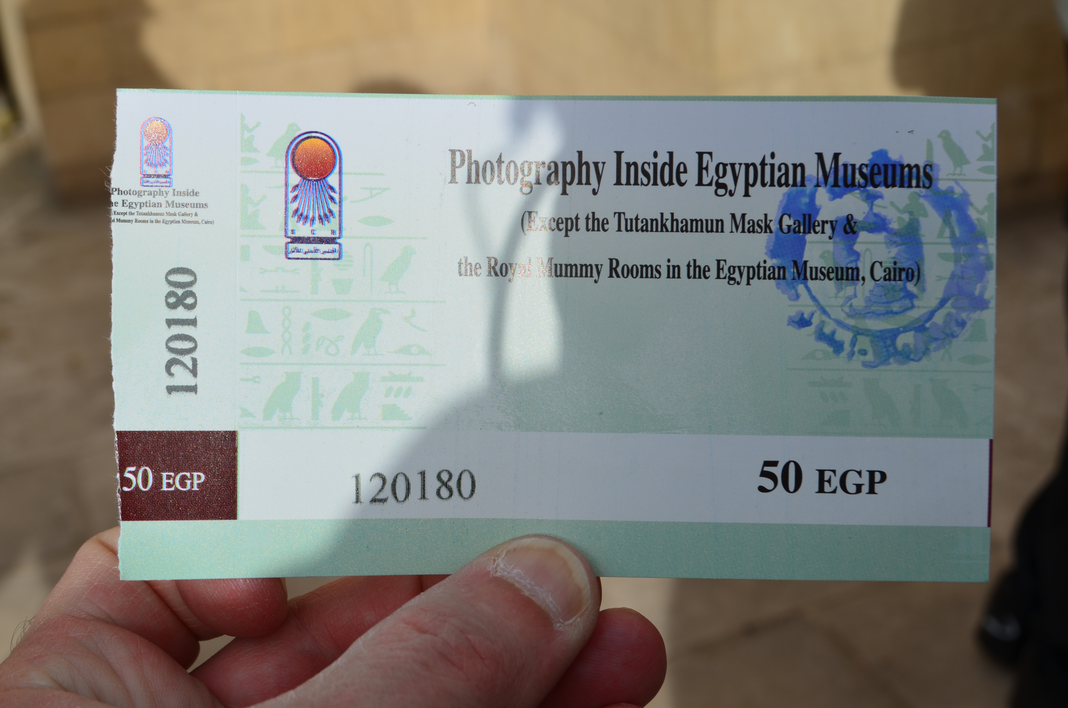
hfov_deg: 37.9
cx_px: 534
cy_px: 354
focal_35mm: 52
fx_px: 1554
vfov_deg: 25.6
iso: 100
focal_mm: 35
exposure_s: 1/160
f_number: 11
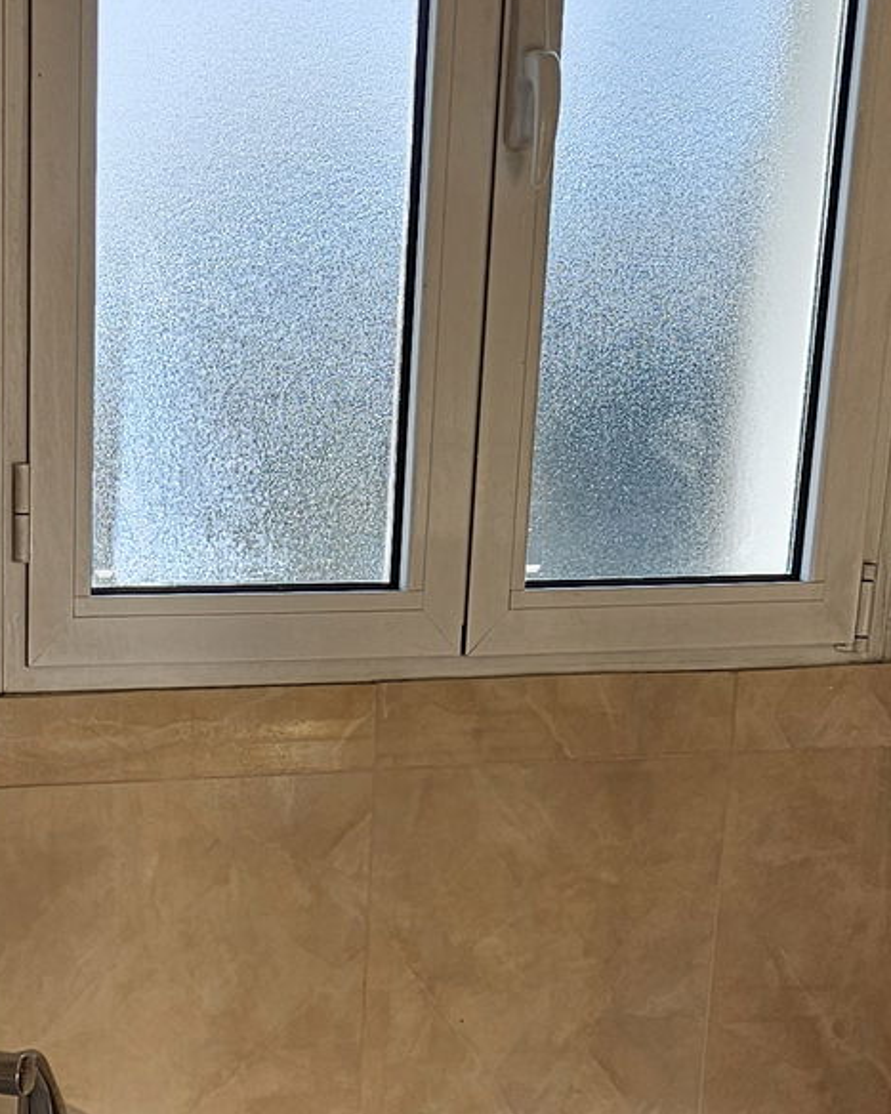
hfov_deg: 18.4
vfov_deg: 21.4
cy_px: 1378
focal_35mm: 82
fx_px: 2704
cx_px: 67
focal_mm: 5.4
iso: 40
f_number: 1.8
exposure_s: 1/423
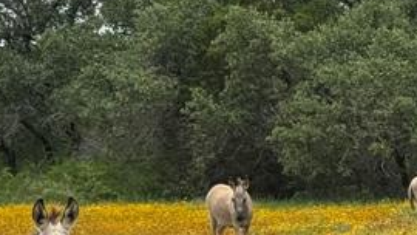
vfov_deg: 6.1
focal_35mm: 198
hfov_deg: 10.7
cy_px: 162
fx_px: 2190
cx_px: 499
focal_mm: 6.76
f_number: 1.78
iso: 64
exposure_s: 1/3610
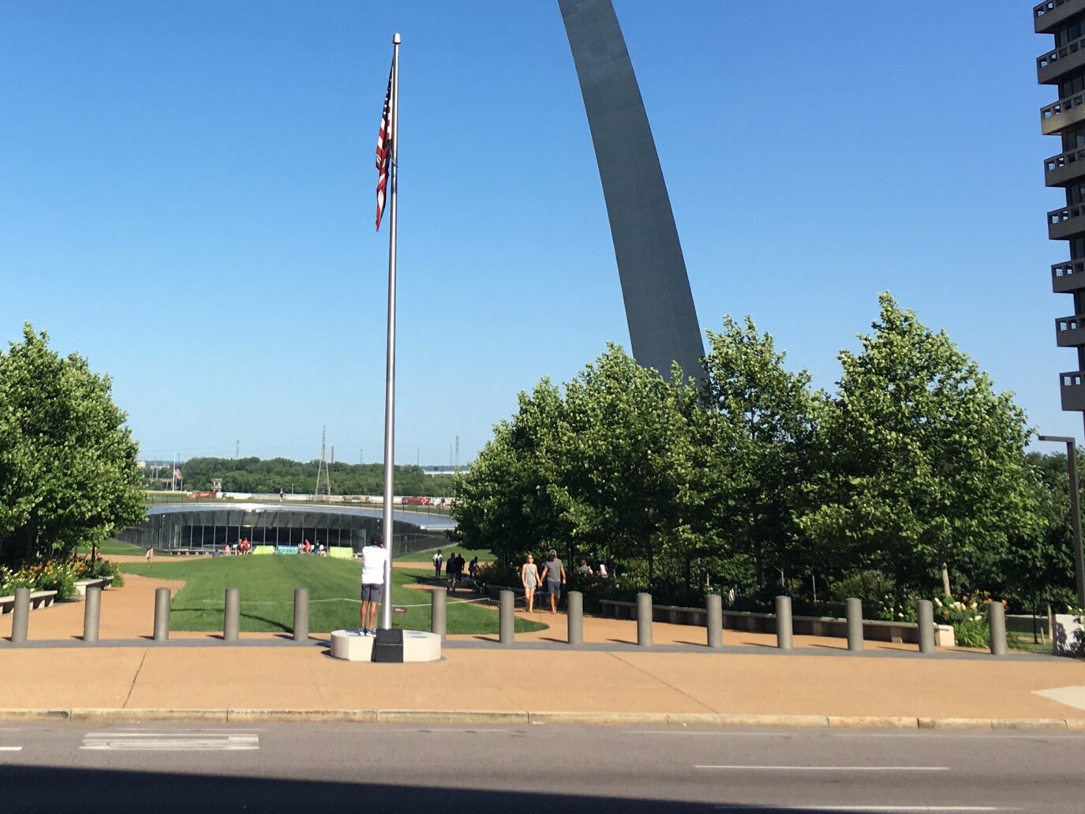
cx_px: 341
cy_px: 75
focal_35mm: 54
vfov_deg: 26.1
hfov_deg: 35.1
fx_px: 1692
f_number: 2.2
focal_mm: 4.15
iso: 25
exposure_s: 1/1789
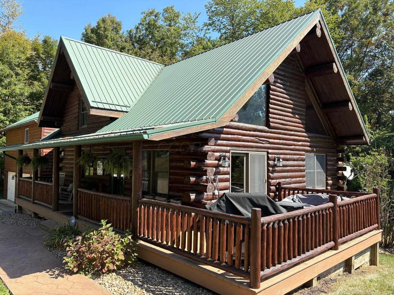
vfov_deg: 53.1
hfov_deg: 67.3
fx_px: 296
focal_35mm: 26
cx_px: 197
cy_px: 148
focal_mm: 5.96
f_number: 1.6
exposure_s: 1/1032
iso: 50
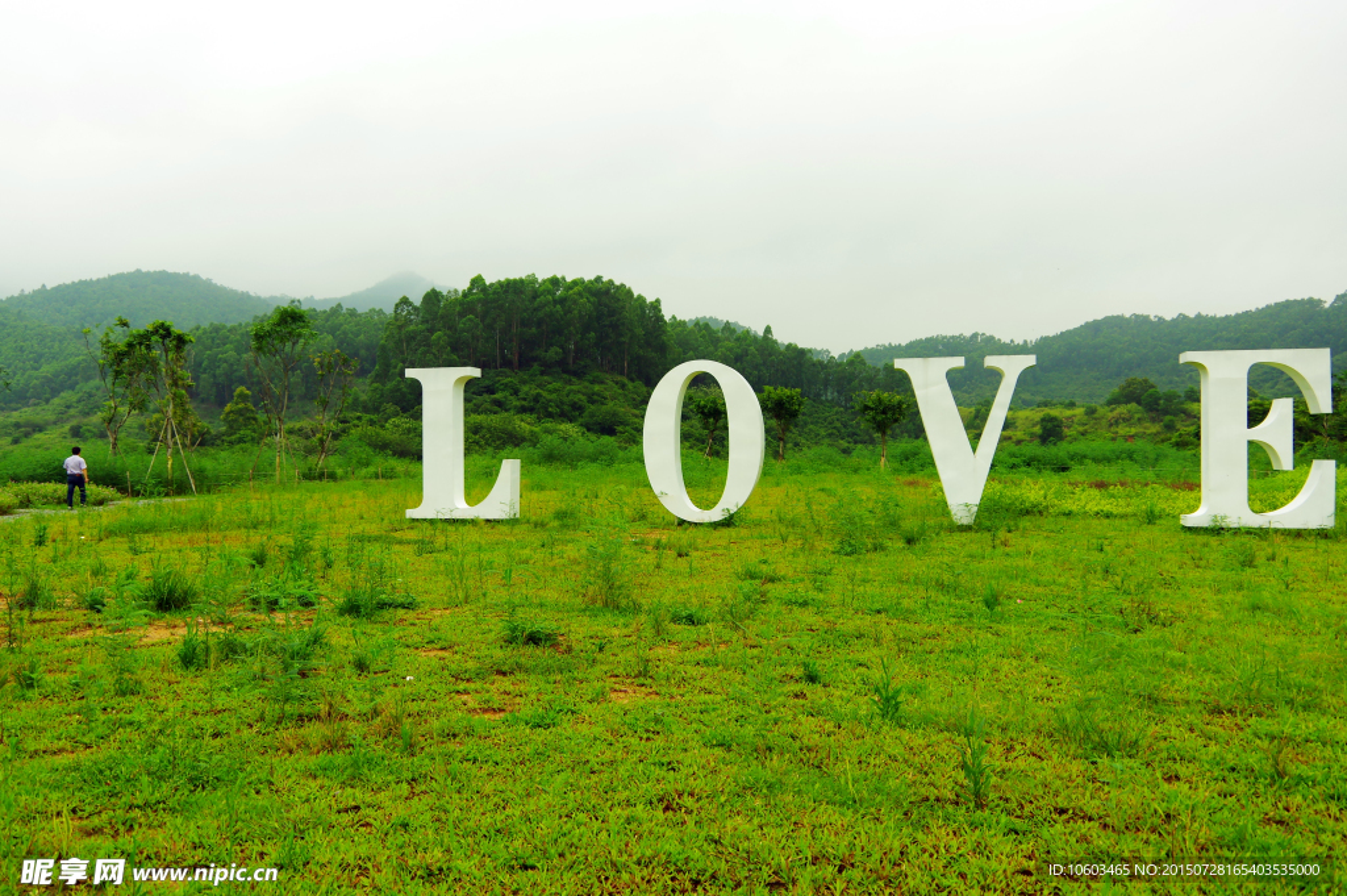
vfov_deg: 47.9
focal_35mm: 27
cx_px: 674
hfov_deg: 67.4
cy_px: 448
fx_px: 1009
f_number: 5.6
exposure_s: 1/100
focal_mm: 18
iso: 200
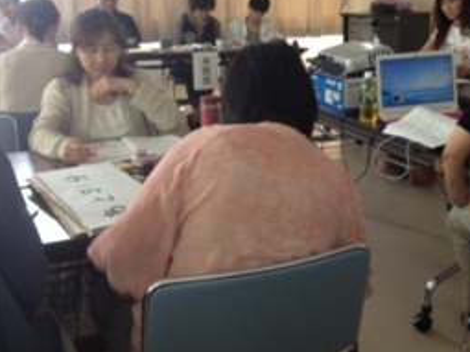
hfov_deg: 34.9
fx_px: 746
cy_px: 116
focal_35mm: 55
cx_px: 276
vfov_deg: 26.4
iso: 64
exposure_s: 1/20
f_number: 2.4
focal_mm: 4.28
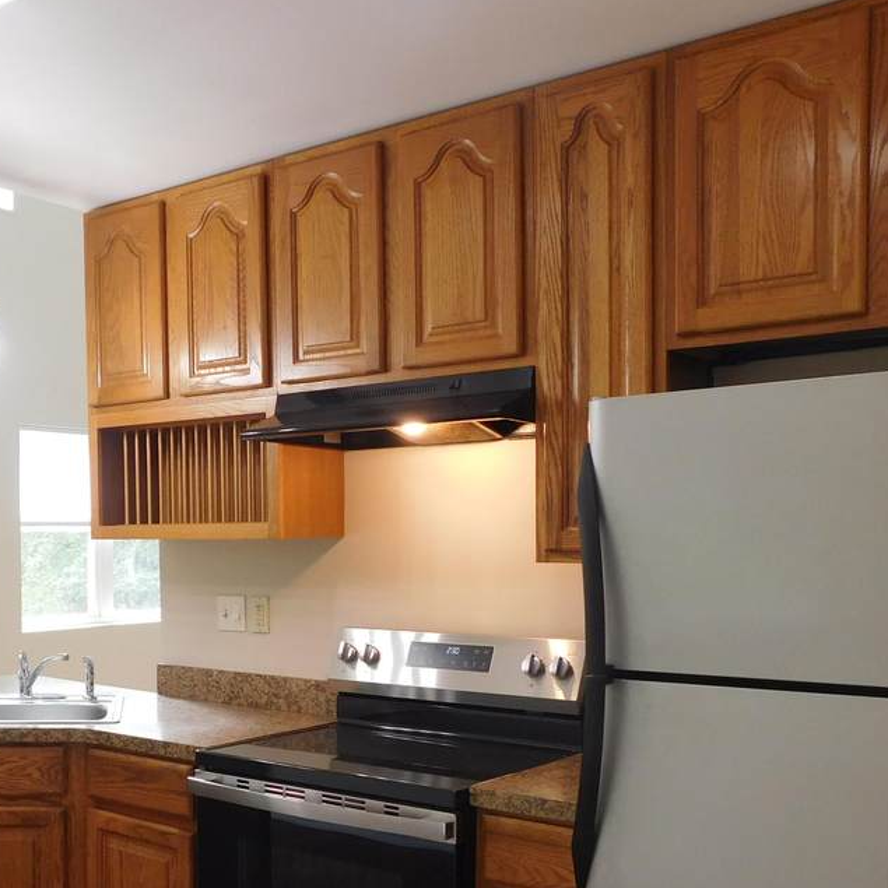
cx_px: 248
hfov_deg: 40.0
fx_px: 1190
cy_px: 611
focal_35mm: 41
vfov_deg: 40.3
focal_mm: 4
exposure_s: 1/30
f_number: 3
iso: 160
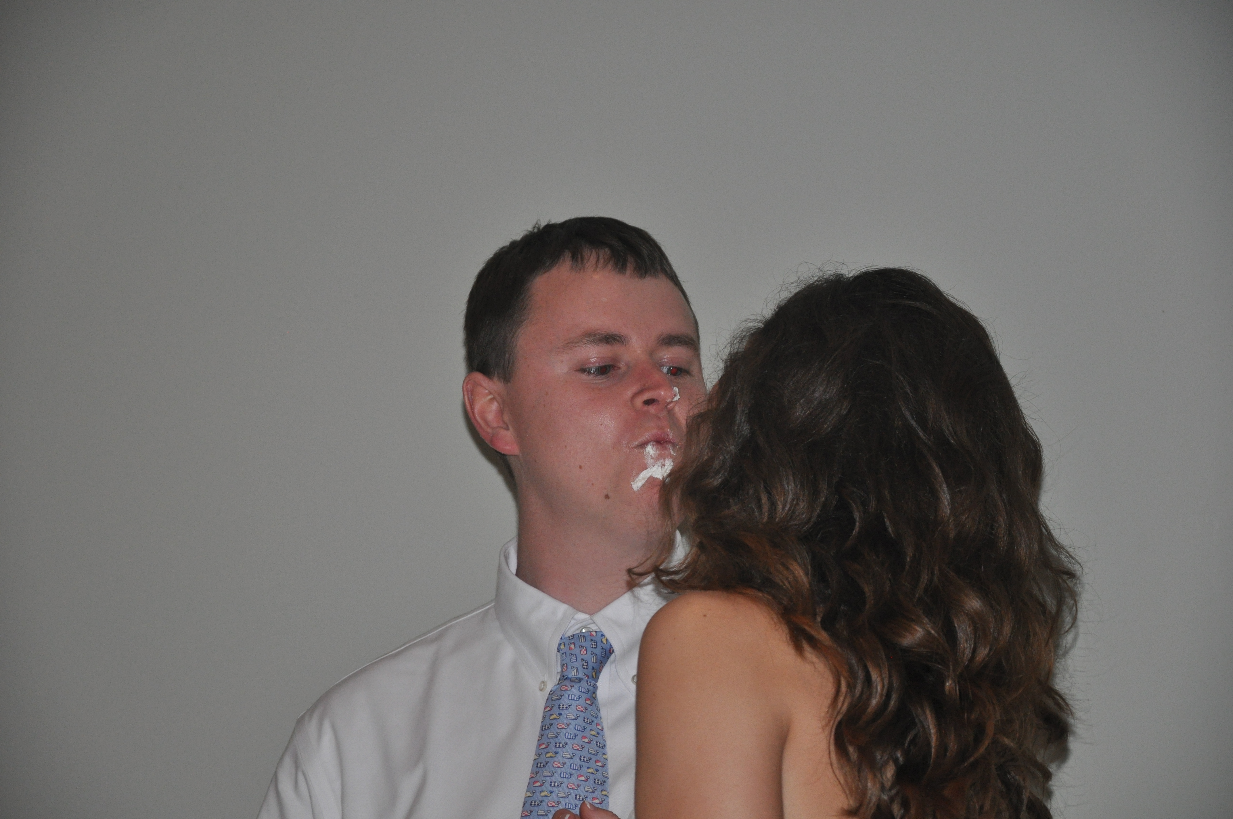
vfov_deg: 9.3
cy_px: 410
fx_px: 5029
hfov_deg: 14.0
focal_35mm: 147
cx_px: 616
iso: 800
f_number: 5.6
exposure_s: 1/60
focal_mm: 98
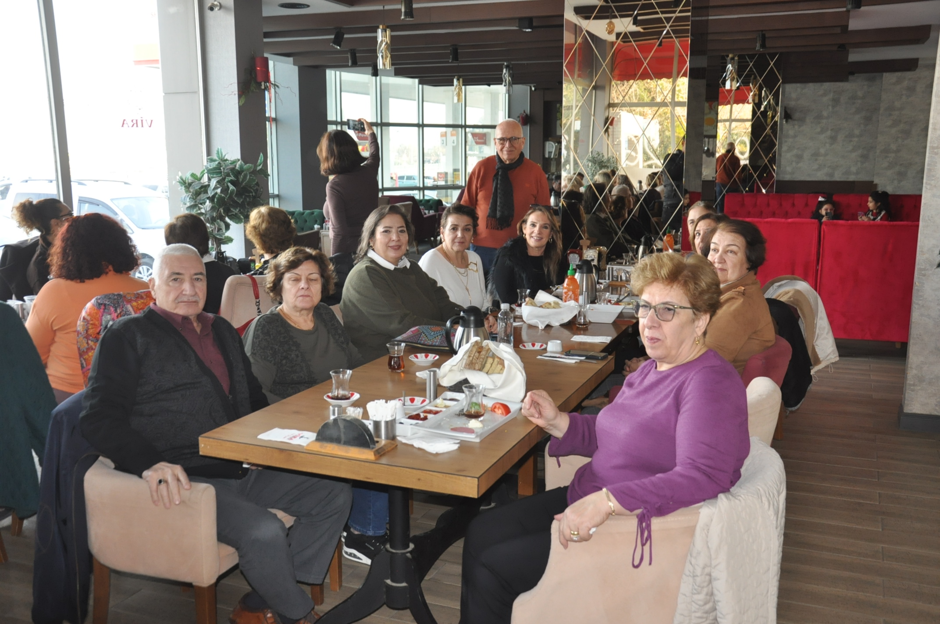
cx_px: 470
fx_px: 939
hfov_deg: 53.2
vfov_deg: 36.8
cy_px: 312
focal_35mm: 36
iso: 800
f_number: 3.8
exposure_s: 1/125
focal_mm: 24
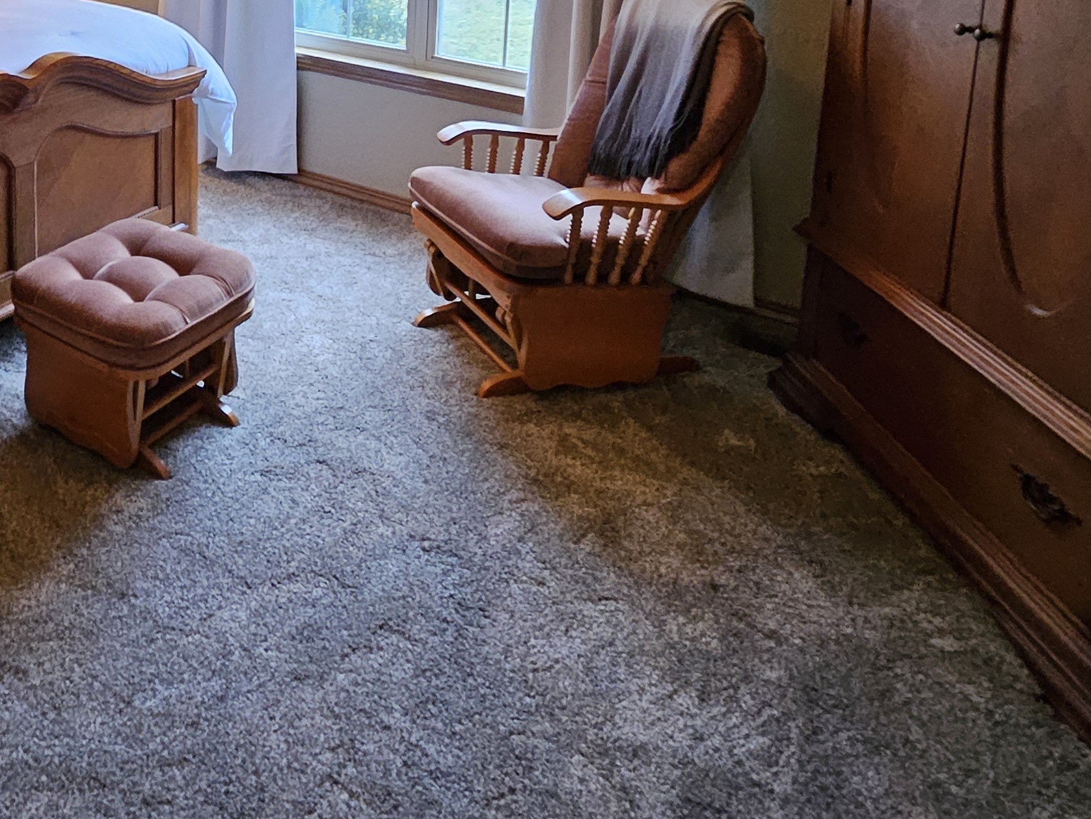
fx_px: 977
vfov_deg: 38.9
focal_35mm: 31
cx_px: 183
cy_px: -40
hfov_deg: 53.5
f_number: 2.2
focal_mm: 1.74
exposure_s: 1/30
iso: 320
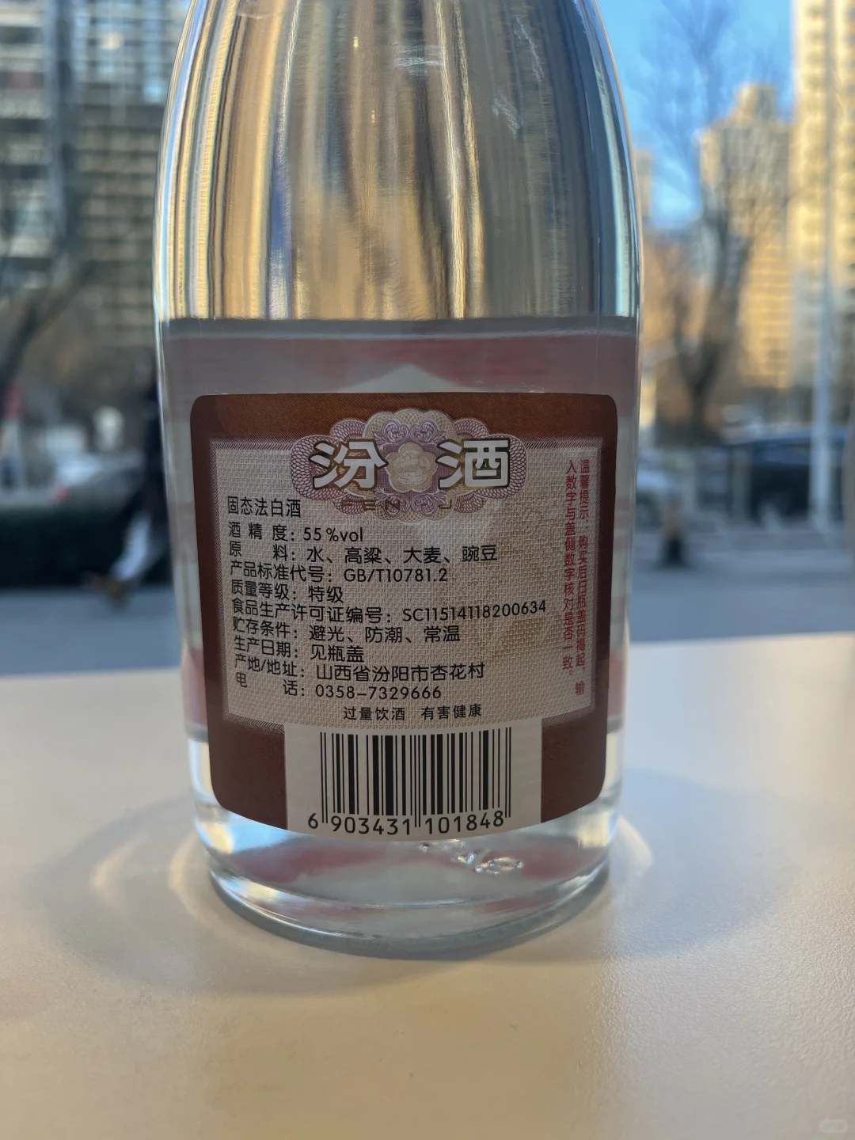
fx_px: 856
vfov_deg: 67.3
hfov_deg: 53.1
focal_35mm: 26
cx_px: 428
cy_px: 570
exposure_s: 1/127
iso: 32
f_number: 1.6
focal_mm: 5.1
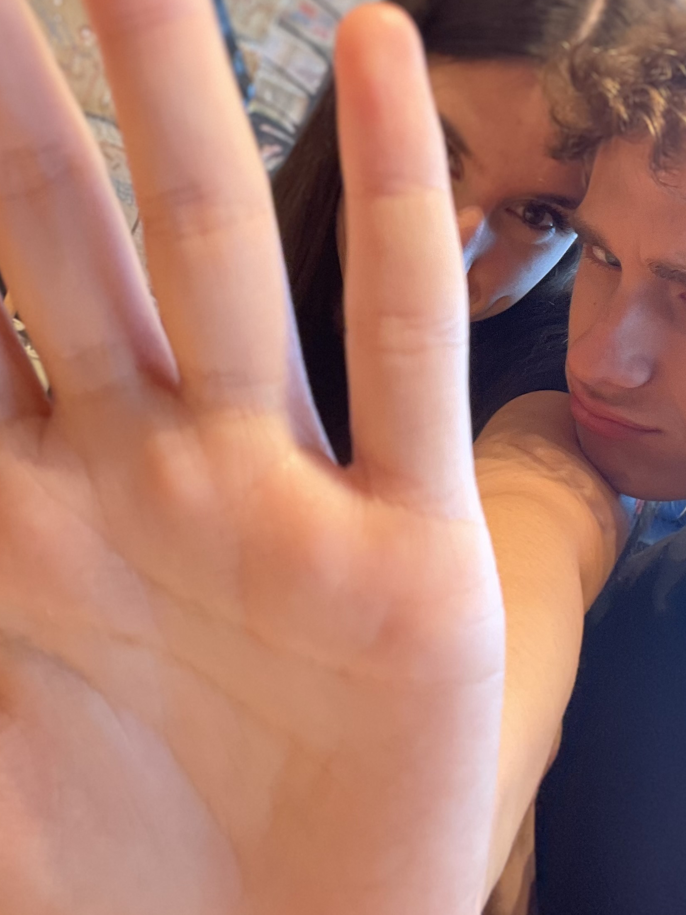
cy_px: 352
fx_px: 1110
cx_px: 289
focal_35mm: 42
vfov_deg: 44.5
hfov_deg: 34.3
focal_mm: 2.71
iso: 100
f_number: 2.2
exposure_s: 1/50
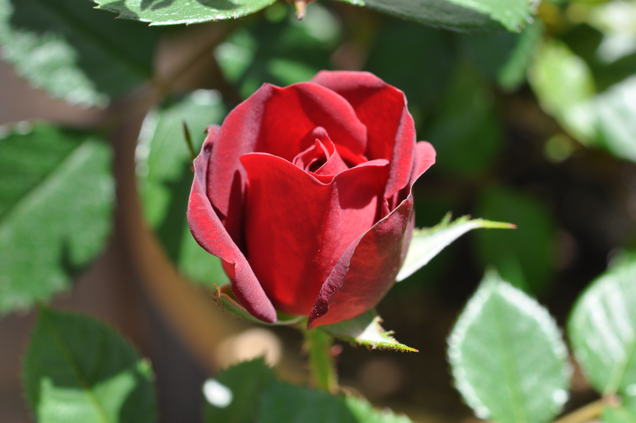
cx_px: 318
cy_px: 212
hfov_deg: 22.6
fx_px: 1588
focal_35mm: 90
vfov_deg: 15.2
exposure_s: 1/125
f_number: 8
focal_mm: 60
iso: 200
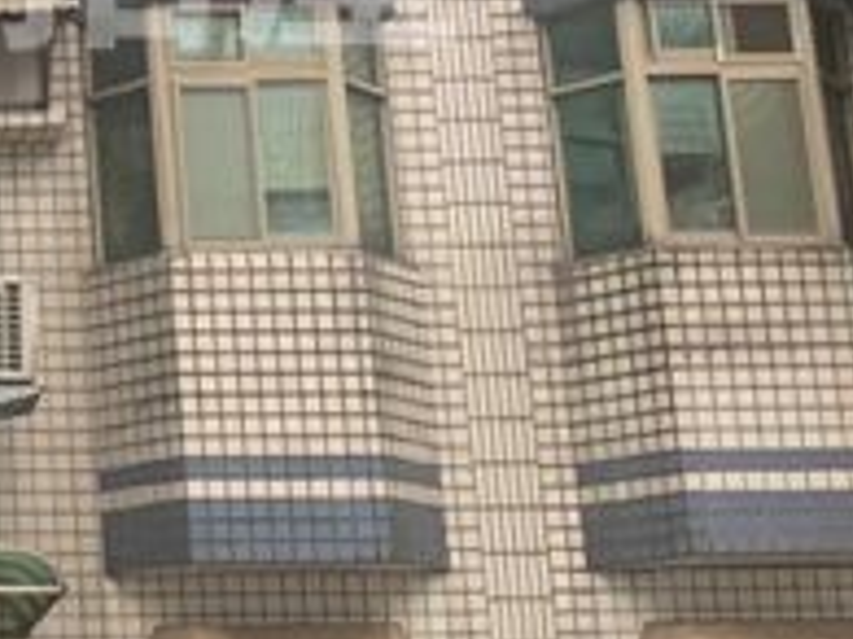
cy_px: -149
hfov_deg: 14.5
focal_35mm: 128
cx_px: -372
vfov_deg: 11.3
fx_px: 3152
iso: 100
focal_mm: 4.25
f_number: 1.8
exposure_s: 1/89
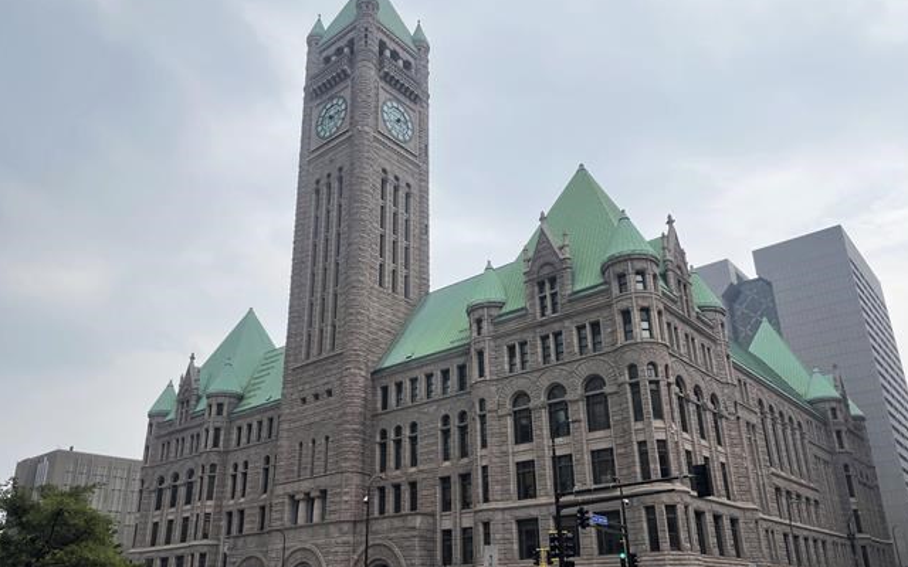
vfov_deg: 44.5
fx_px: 693
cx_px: 457
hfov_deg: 66.5
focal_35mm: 28
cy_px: 313
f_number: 1.6
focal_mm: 4.2
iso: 32
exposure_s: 1/3731
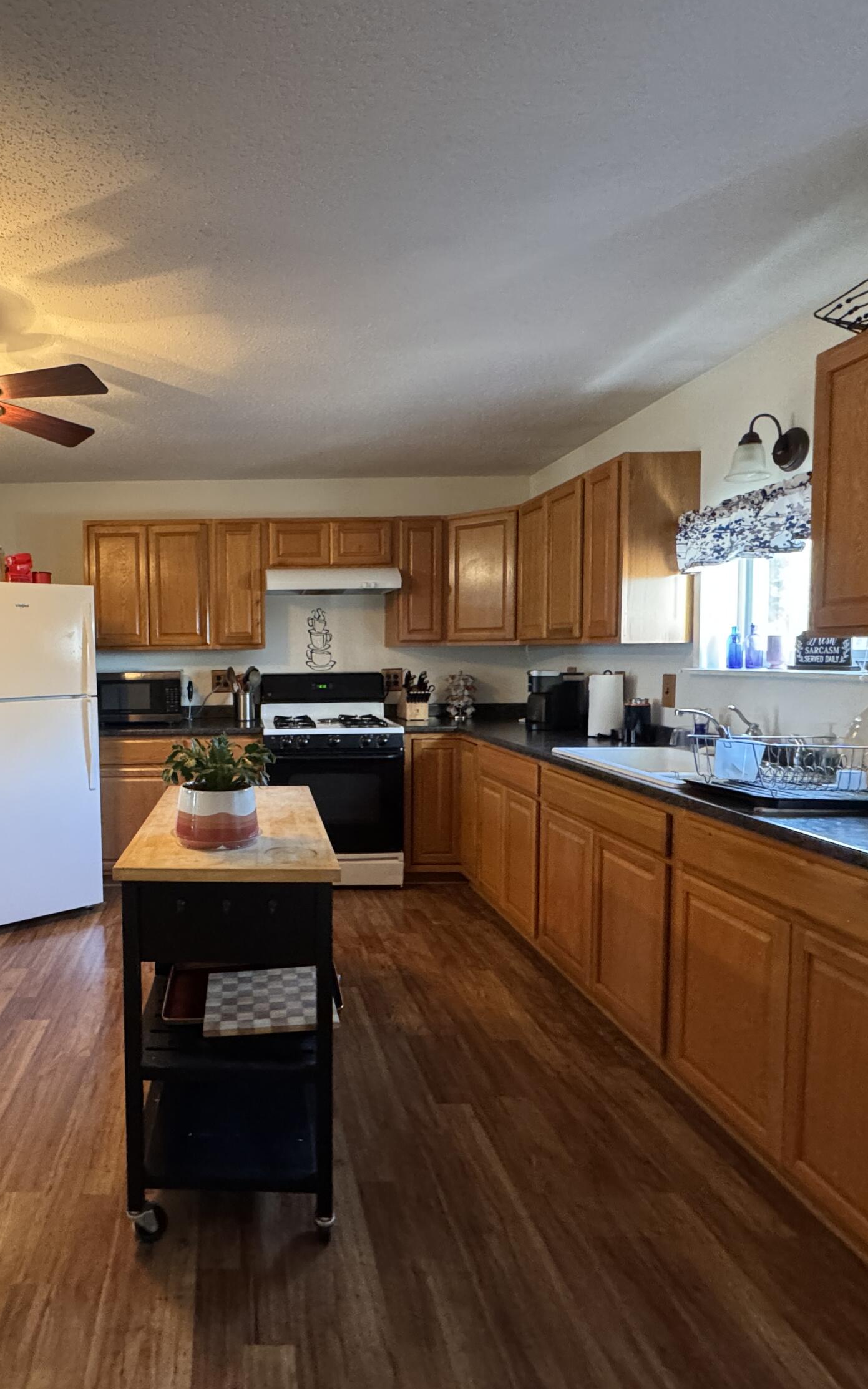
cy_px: 696
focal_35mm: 20
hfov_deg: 56.7
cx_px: 217
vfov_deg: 85.1
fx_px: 757
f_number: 2.2
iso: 800
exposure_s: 1/60
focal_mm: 2.22
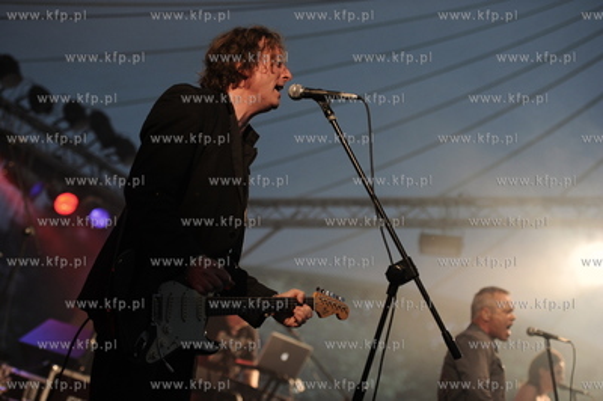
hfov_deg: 23.9
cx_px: 302
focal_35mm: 85
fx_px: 1423
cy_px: 200
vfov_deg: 16.0
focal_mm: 85
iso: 1600
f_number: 2.8
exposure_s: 1/640
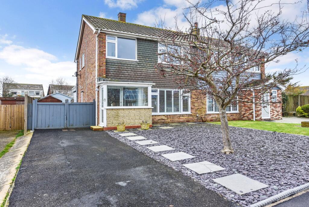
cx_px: 154
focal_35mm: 22
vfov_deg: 57.3
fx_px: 189
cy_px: 104
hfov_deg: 78.5
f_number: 9
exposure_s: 1/640
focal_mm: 22
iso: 400
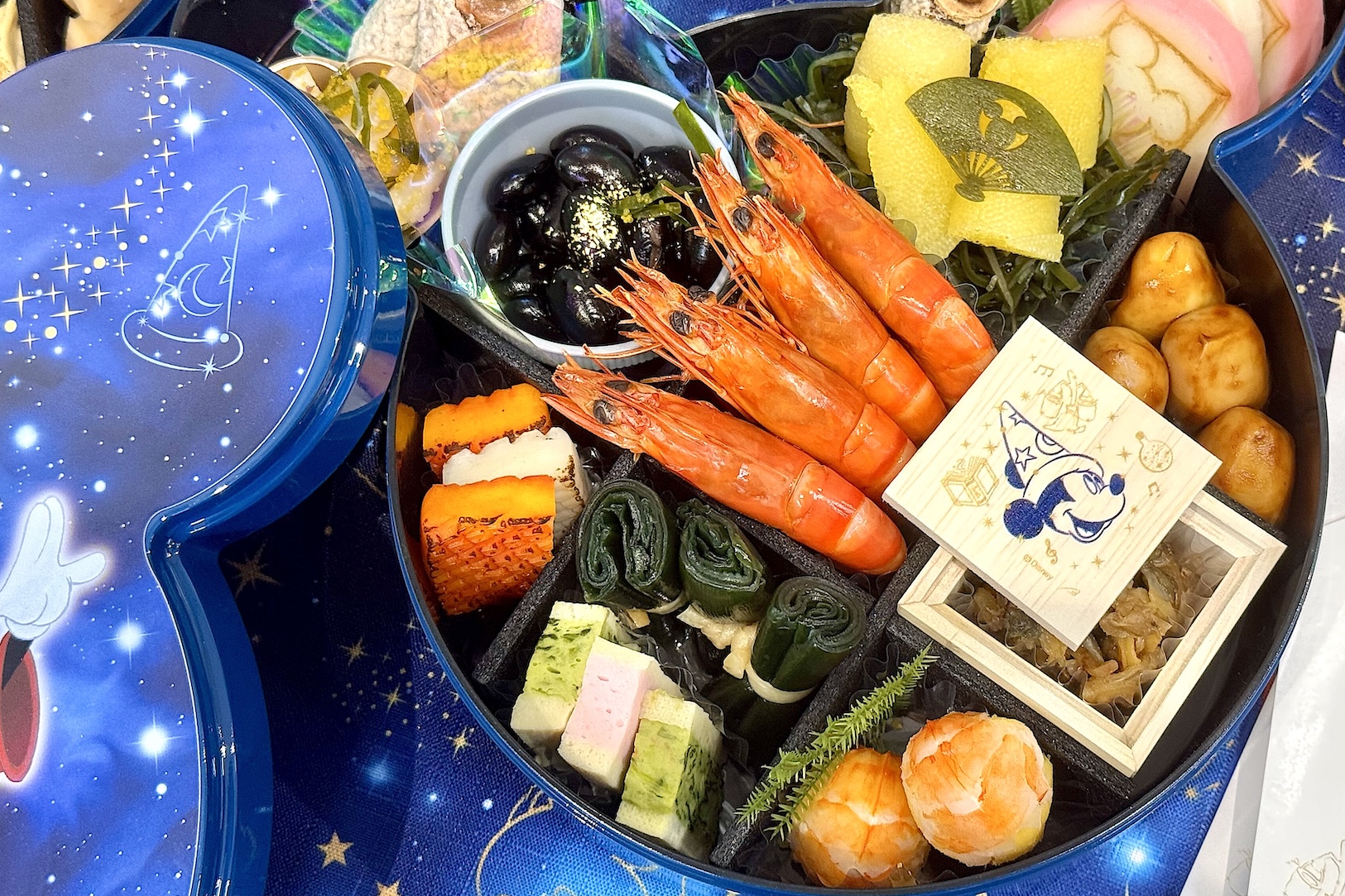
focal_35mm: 59
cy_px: 350
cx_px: 785
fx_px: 2204
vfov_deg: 22.9
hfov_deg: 33.9
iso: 100
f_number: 1.78
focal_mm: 6.76
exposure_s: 1/91
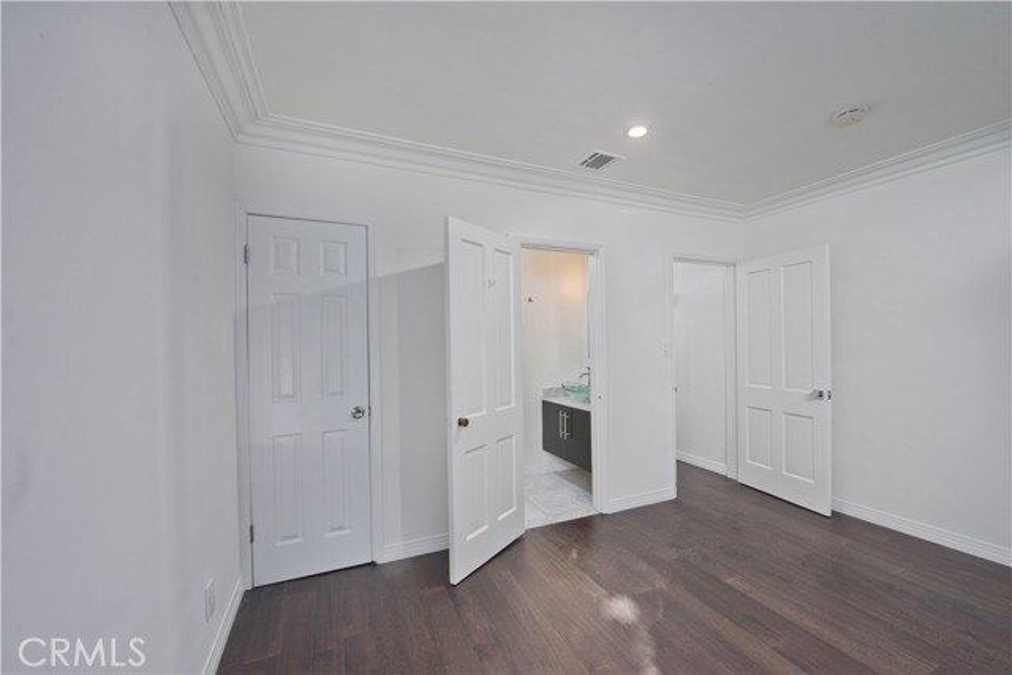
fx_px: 394
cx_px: 506
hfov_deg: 104.2
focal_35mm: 14
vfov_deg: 81.2
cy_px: 338
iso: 400
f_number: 7.1
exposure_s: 1/200
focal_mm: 14
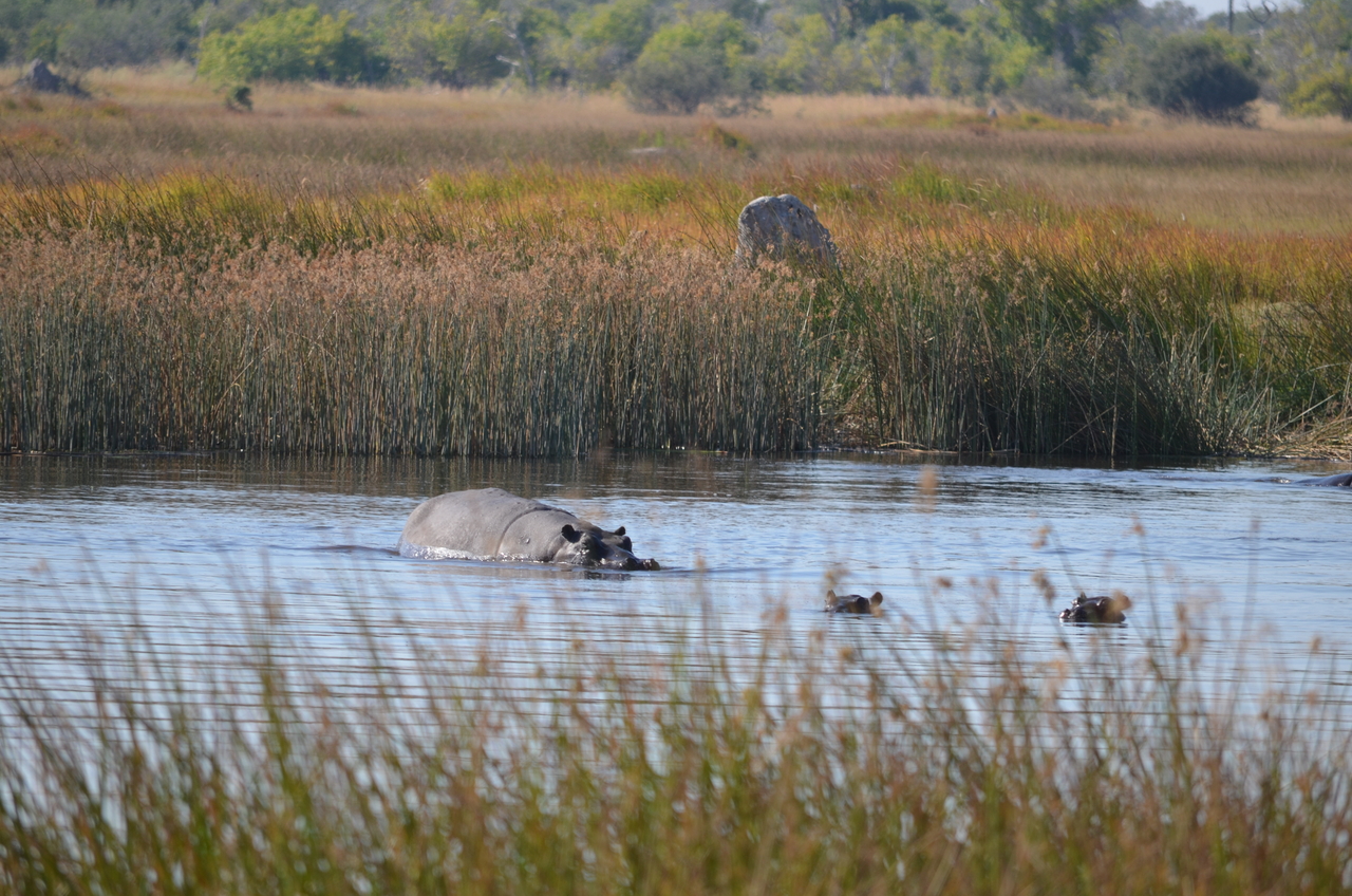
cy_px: 448
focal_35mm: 450
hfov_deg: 4.6
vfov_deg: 3.0
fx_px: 16866
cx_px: 676
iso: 200
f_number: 5.6
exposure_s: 1/500
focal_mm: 300
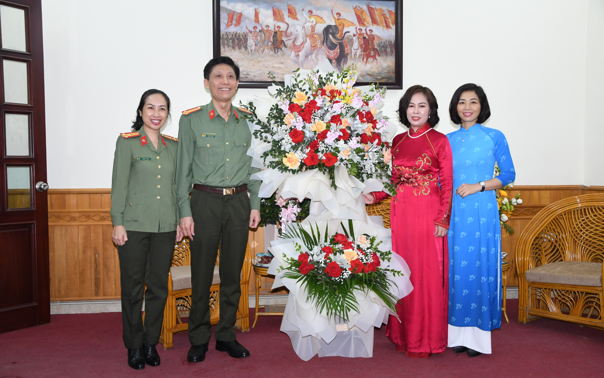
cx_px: 304
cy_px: 186
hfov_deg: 52.7
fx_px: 609
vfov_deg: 34.4
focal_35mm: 37
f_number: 3.8
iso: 1000
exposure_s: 1/200
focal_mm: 24
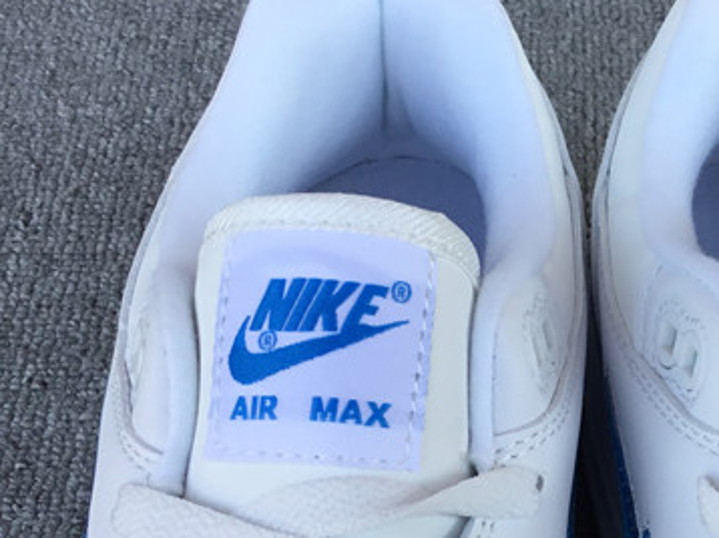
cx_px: 607
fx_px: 1619
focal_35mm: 78
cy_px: 413
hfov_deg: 24.5
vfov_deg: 18.7
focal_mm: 3.3
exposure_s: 1/227
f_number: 2.4
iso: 25
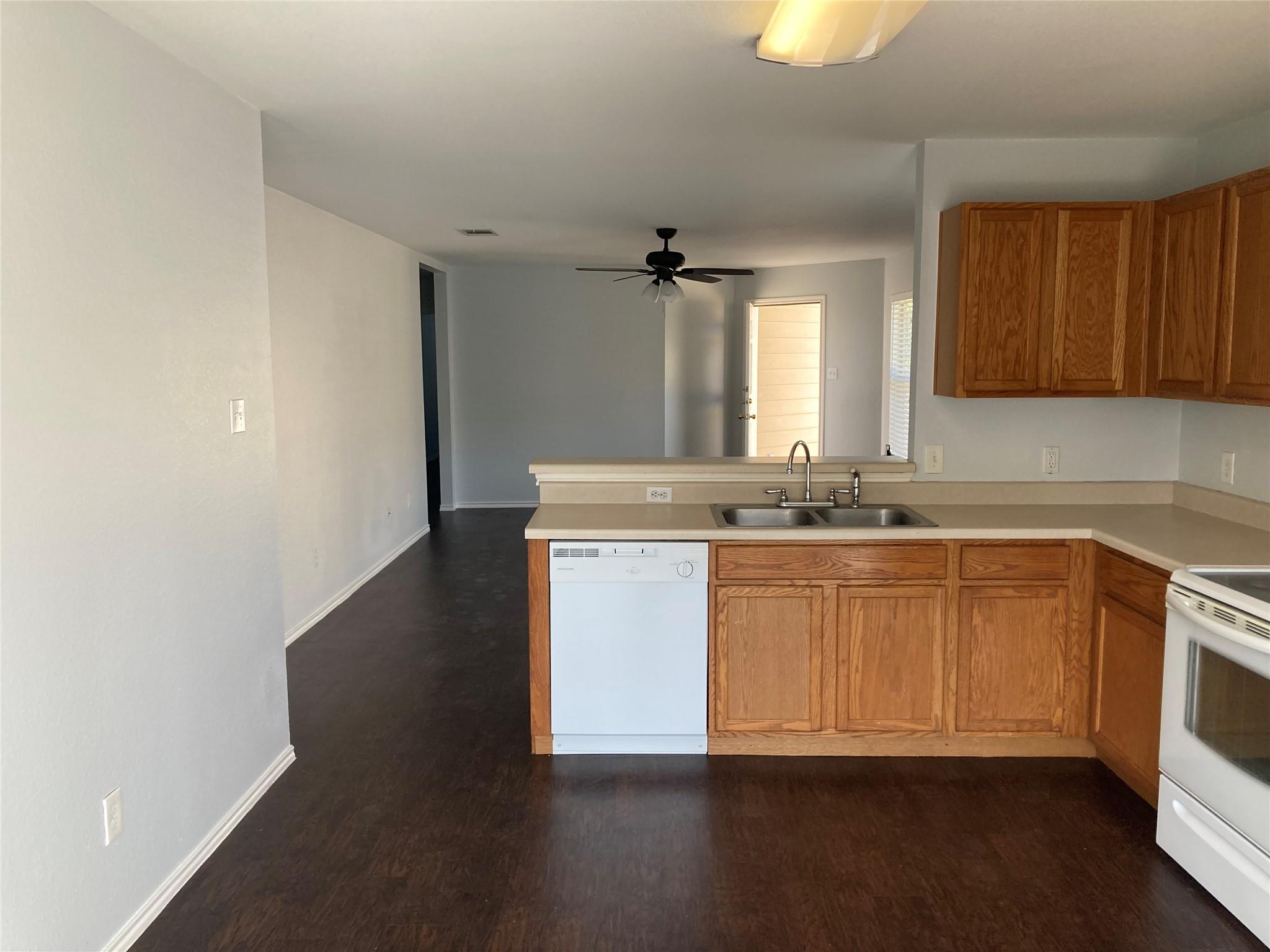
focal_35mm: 28
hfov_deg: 63.4
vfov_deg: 49.7
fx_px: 1027
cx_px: 635
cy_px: 476
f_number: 1.8
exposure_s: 1/96
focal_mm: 3.99
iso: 80
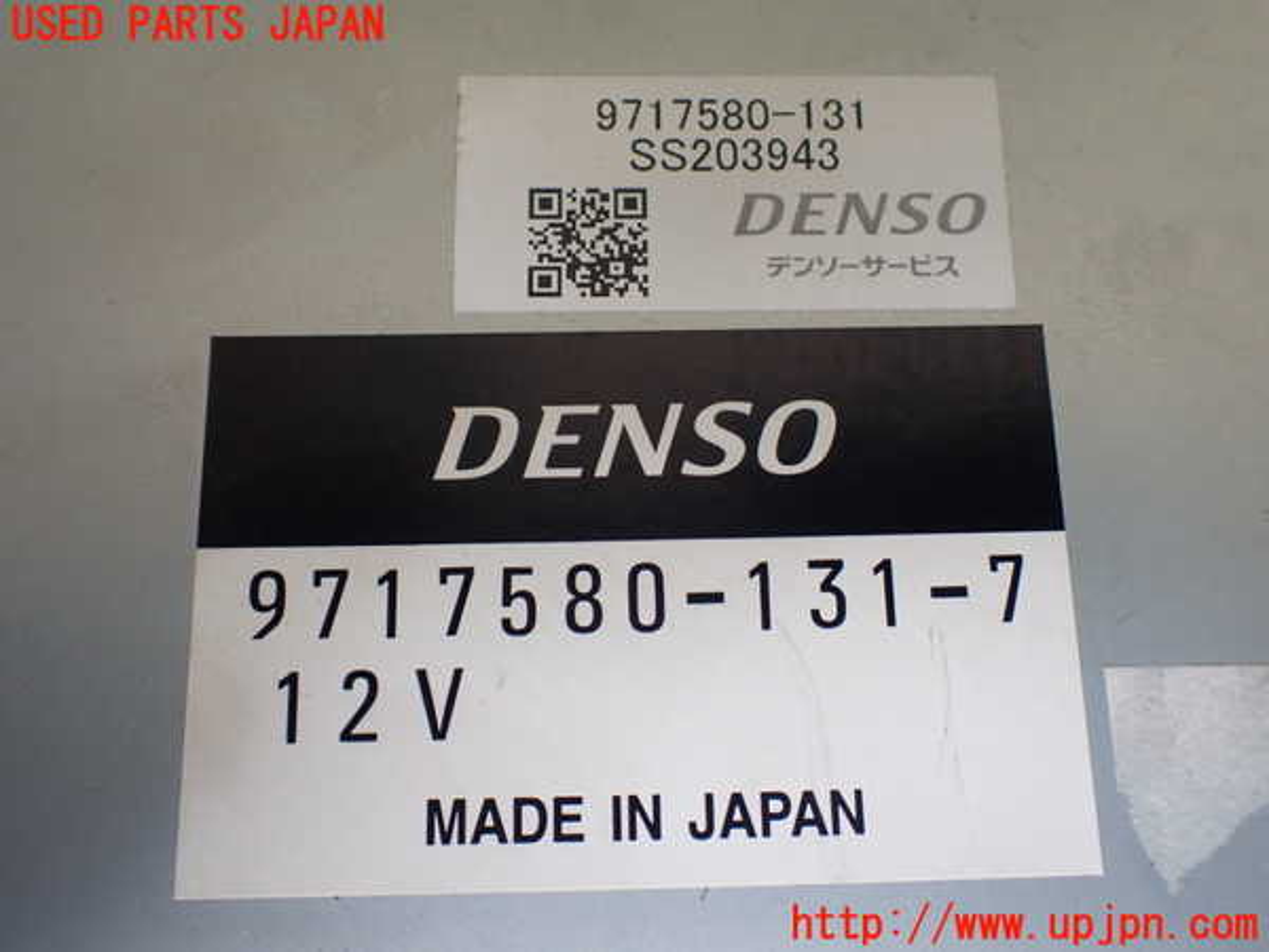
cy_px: 476
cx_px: 634
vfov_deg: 46.8
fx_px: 1100
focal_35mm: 30
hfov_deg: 60.0
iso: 200
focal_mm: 5.4
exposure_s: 1/125
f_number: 2.3
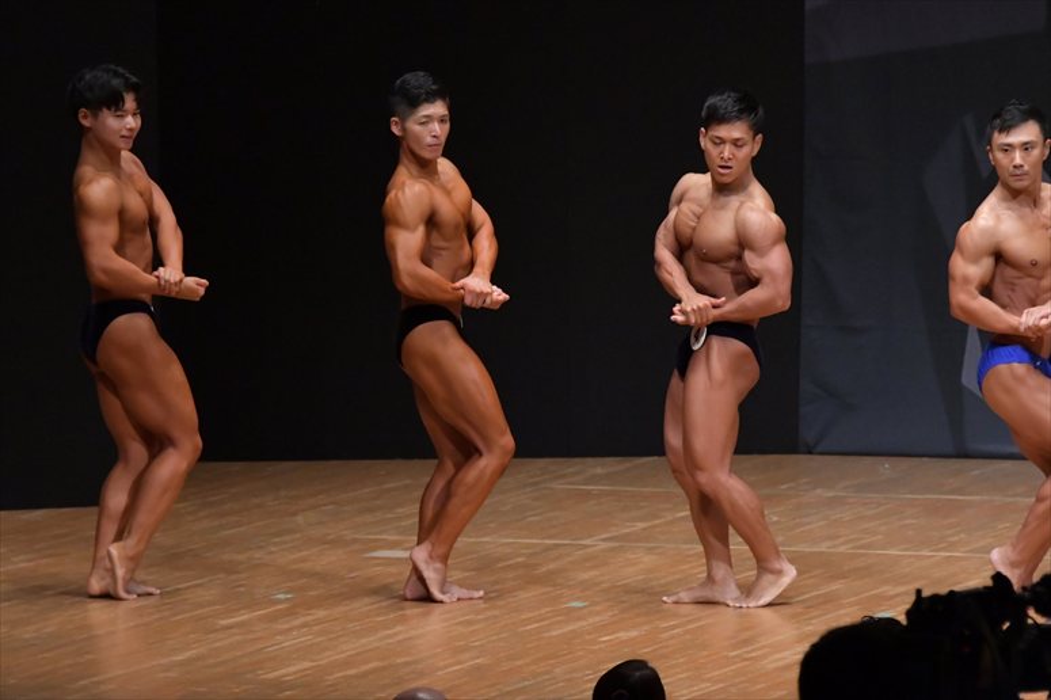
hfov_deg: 7.6
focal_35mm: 270
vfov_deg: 5.1
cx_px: 526
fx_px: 7879
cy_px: 350
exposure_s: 1/400
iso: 6400
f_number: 5.6
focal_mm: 180
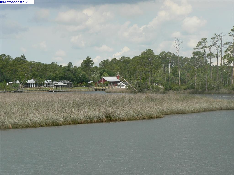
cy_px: 88
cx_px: 117
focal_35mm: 147
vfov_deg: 10.1
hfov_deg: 13.4
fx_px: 994
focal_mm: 24.6
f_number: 5.6
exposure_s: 1/500
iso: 80
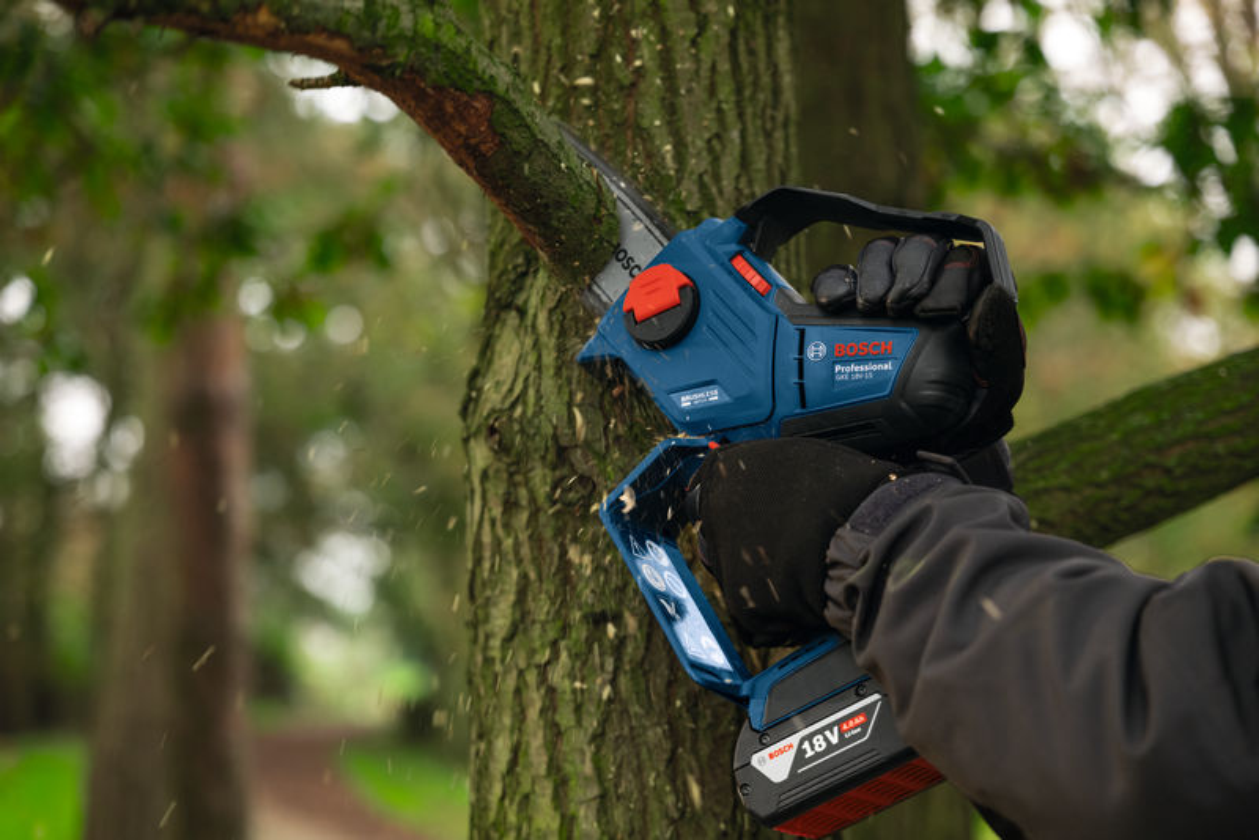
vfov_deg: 20.9
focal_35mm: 65
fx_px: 2274
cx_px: 630
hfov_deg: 30.9
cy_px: 420
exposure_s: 1/200
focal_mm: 65
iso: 1600
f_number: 2.8
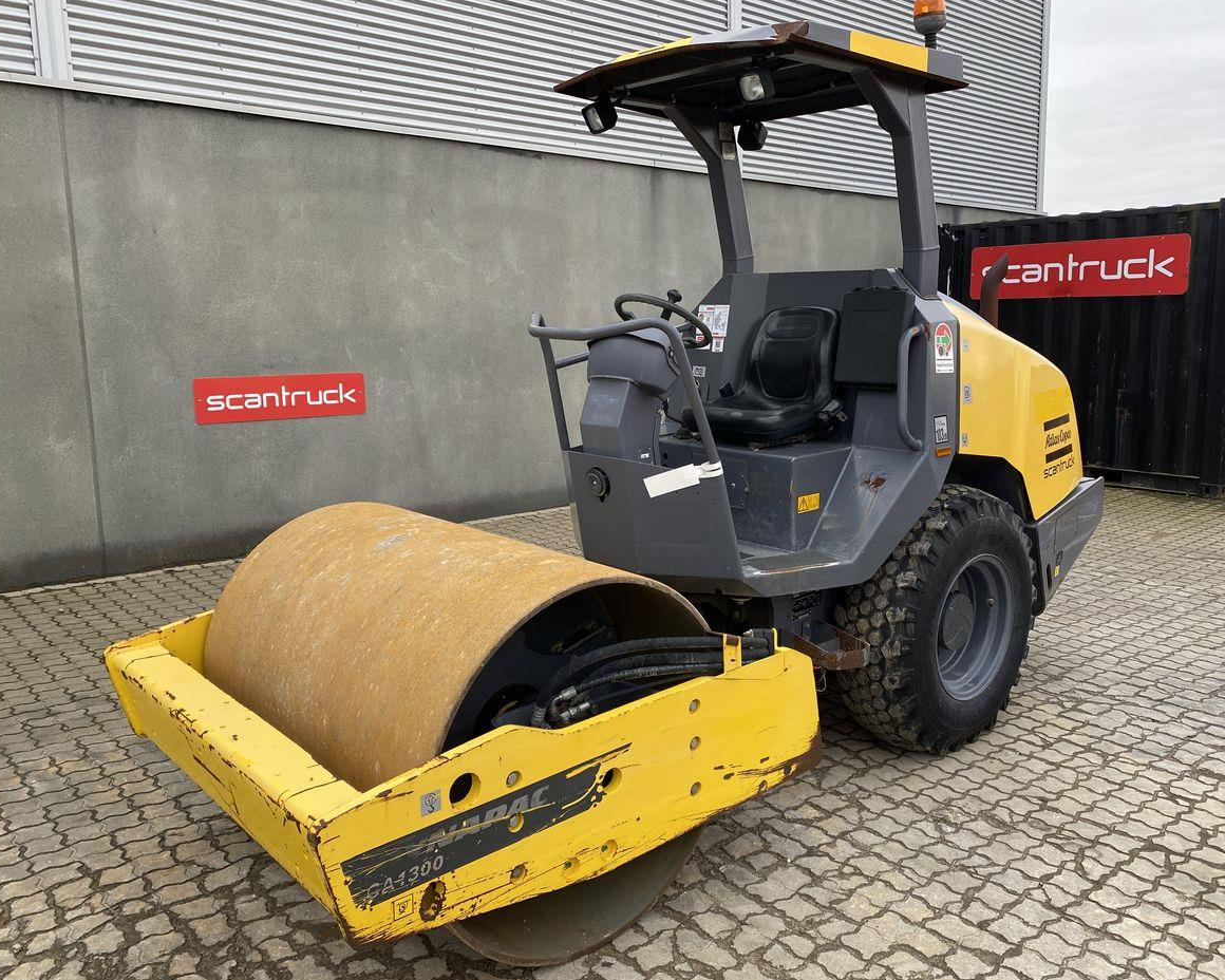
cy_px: 497
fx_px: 1015
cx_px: 651
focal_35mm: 28
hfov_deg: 62.2
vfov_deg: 51.5
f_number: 1.8
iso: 64
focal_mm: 4.25
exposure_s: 1/121
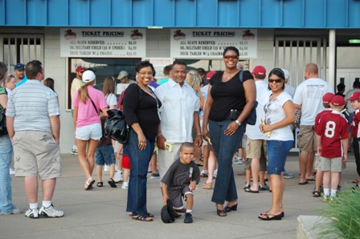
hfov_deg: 22.6
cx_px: 180
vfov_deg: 15.2
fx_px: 899
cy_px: 120
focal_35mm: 90
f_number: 4.2
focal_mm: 60
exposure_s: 1/500
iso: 200
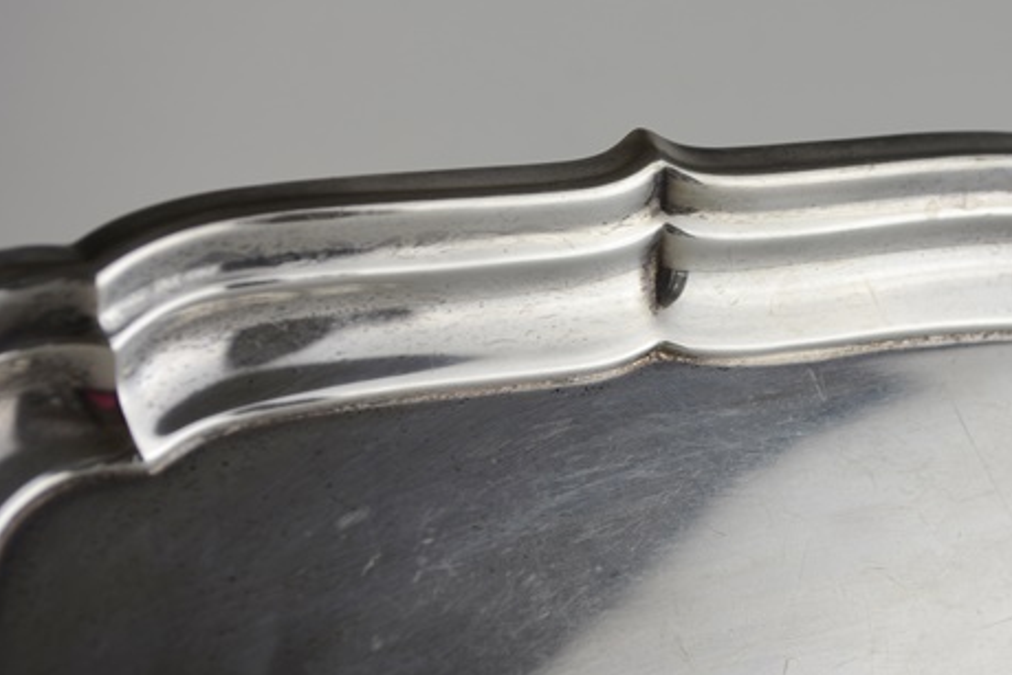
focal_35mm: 90
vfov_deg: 15.2
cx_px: 651
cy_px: 383
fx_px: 2531
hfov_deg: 22.5
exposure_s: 1/160
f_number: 6.3
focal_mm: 46
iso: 200
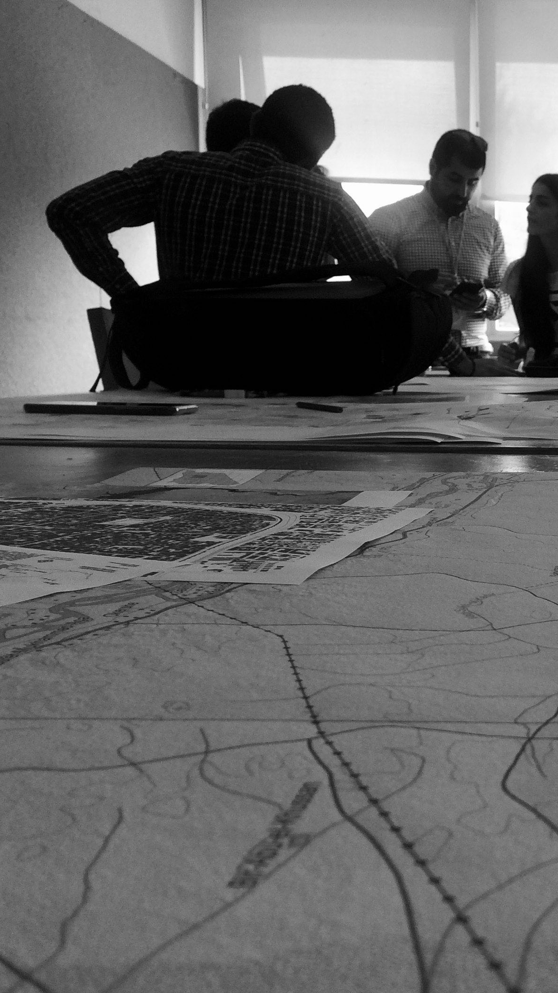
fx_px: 1289
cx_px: 616
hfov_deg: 23.0
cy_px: 521
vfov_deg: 42.1
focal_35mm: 49
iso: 50
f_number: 2.2
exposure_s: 1/100
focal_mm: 4.15
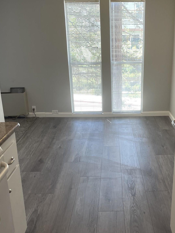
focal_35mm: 42
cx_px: 114
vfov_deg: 44.7
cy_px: 128
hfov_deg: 34.1
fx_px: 283
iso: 100
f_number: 1.6
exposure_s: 1/120
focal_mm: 5.1
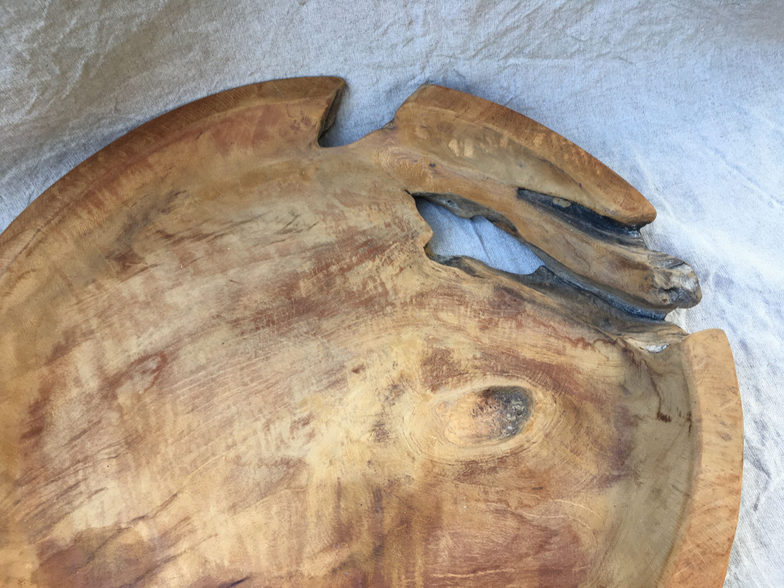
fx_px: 657
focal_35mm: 29
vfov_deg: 48.2
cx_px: 392
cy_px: 294
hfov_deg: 61.7
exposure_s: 1/50
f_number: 2.2
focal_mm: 4.15
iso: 32
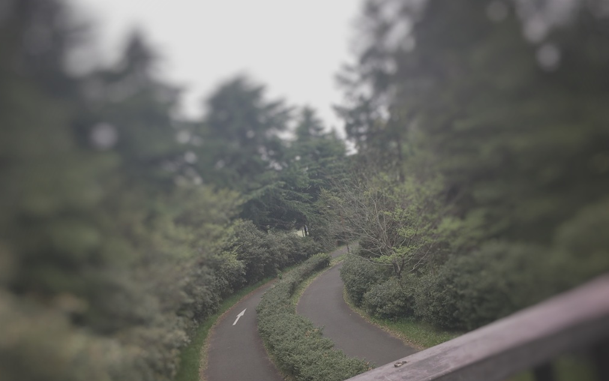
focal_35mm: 31
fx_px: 515
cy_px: 216
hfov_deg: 61.2
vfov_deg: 40.5
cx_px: 304
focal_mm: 4.15
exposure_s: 1/375
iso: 25
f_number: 2.2
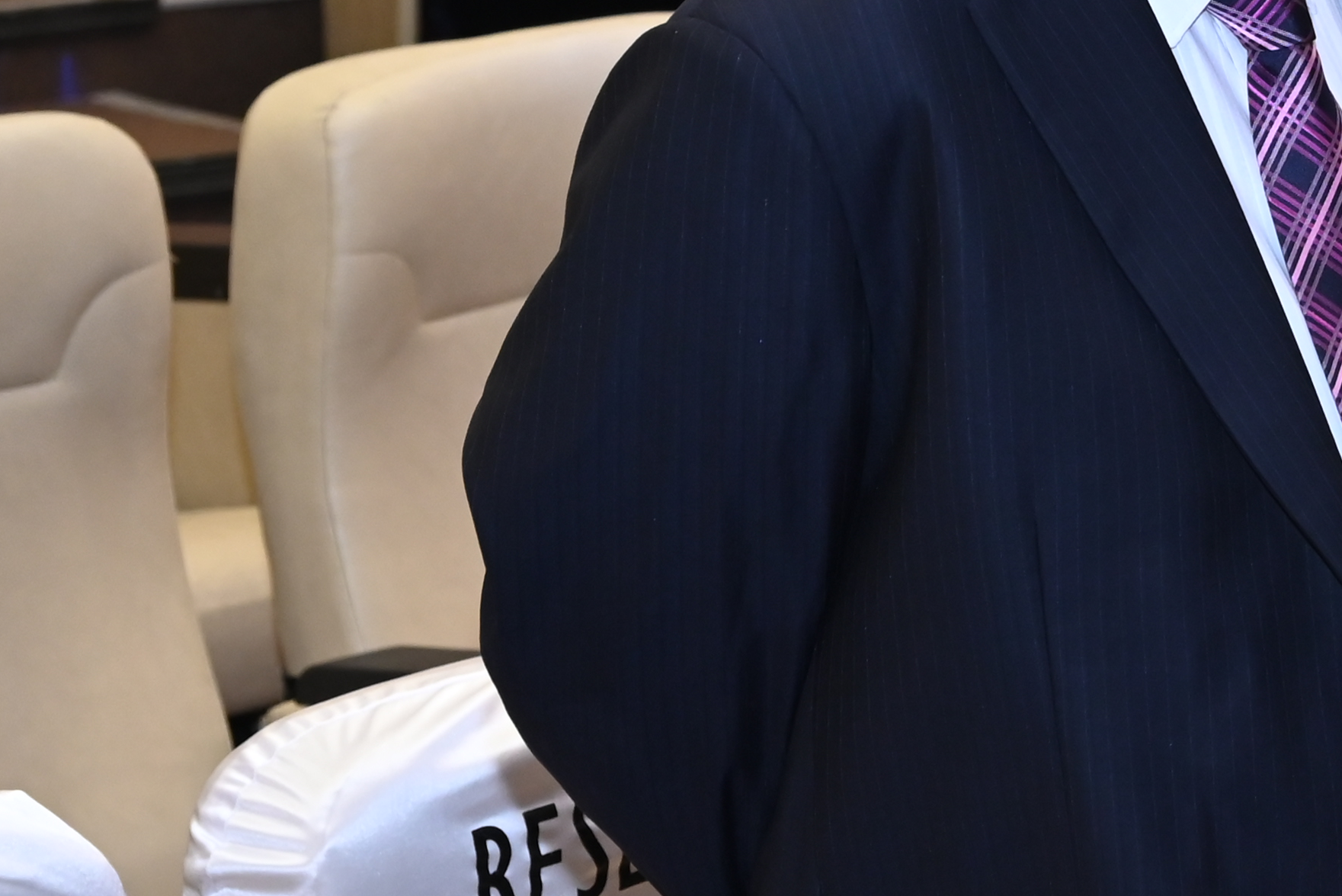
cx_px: 2144
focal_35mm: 205
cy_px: 9
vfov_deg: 6.7
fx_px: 7643
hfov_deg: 9.7
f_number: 5.6
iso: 1250
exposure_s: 1/125
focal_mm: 60
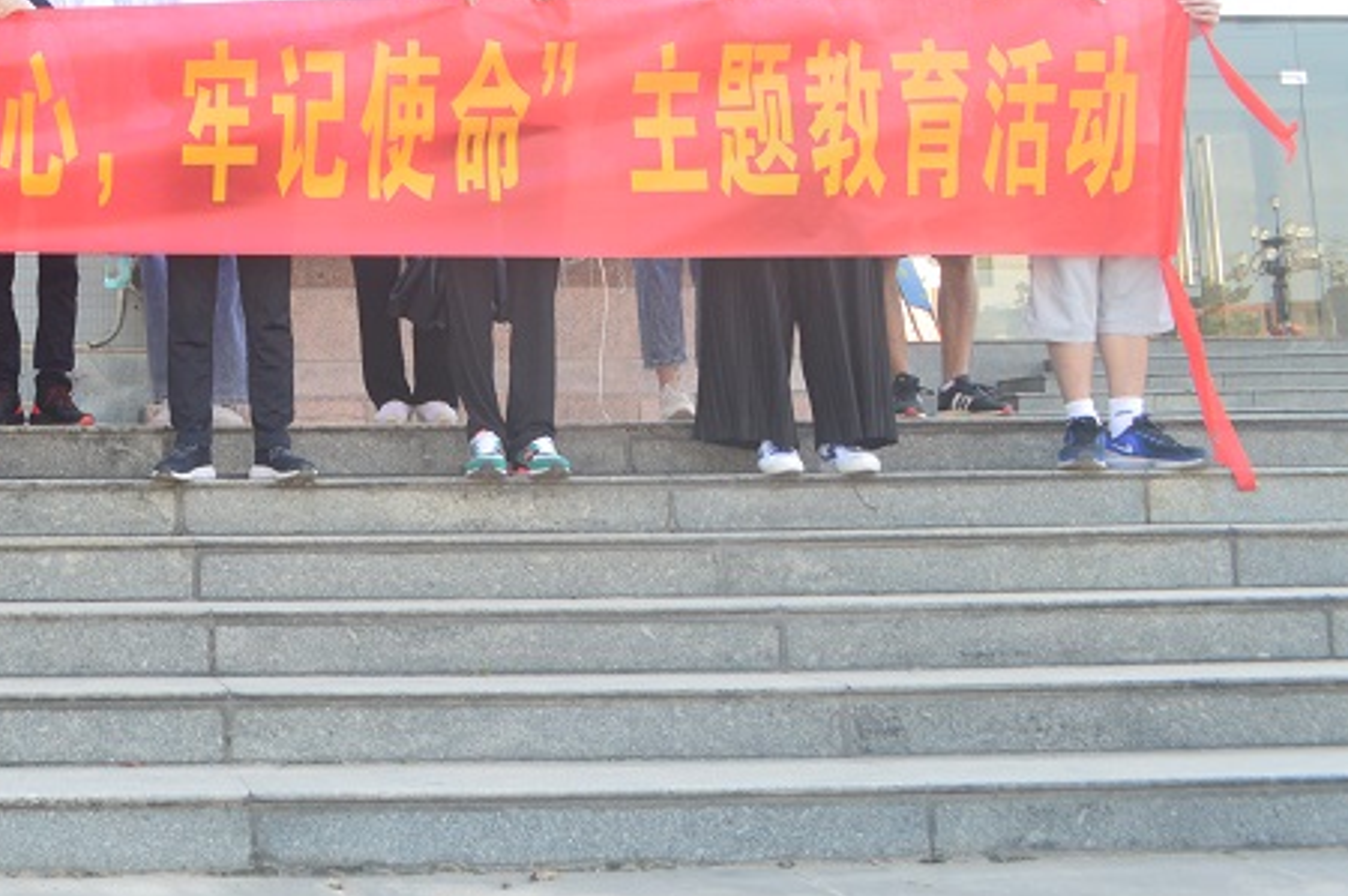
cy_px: 87
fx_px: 2020
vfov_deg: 24.3
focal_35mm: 54
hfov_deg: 33.8
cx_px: 9
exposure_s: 1/100
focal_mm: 18
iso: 400
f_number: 9
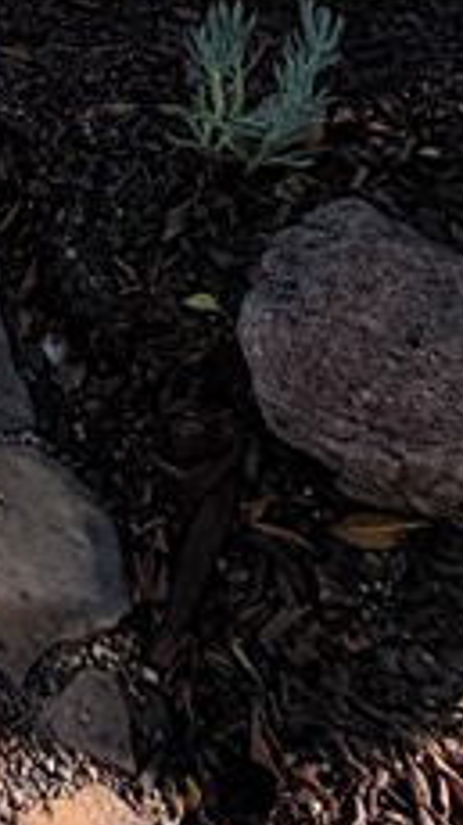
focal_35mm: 68
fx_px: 1487
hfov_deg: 13.8
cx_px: -571
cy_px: -538
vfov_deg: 22.6
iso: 40
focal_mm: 2.22
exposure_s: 1/518
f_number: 2.2
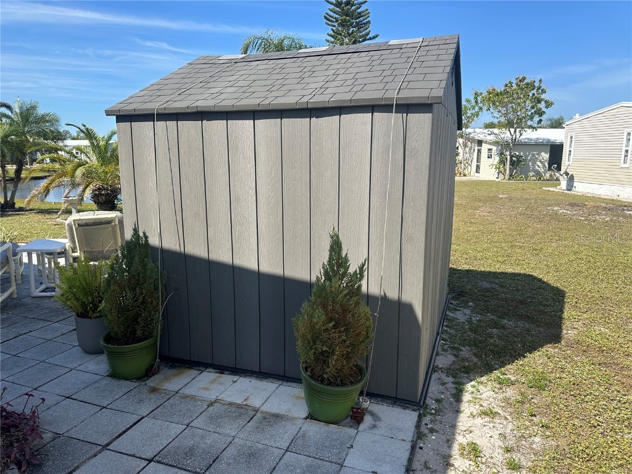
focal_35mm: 24
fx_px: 438
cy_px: 237
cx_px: 316
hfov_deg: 71.6
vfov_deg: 56.8
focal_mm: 6.86
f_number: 1.78
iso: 80
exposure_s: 1/3247
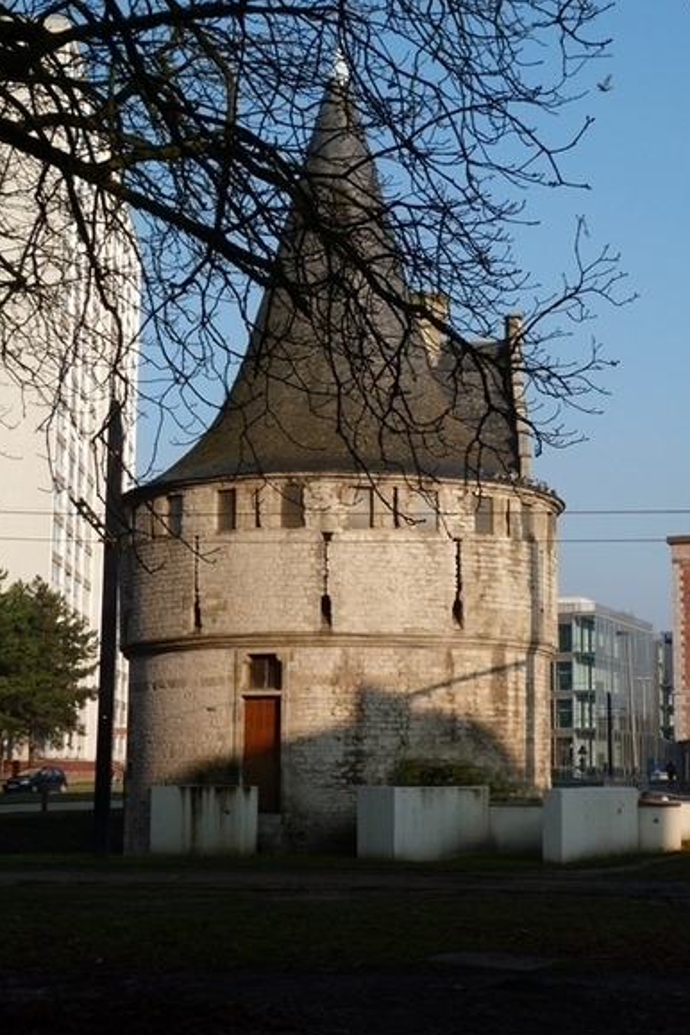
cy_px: 522
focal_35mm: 55
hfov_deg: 24.6
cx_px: 397
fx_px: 1581
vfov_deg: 36.2
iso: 80
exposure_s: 1/250
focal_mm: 9.2
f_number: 5.6
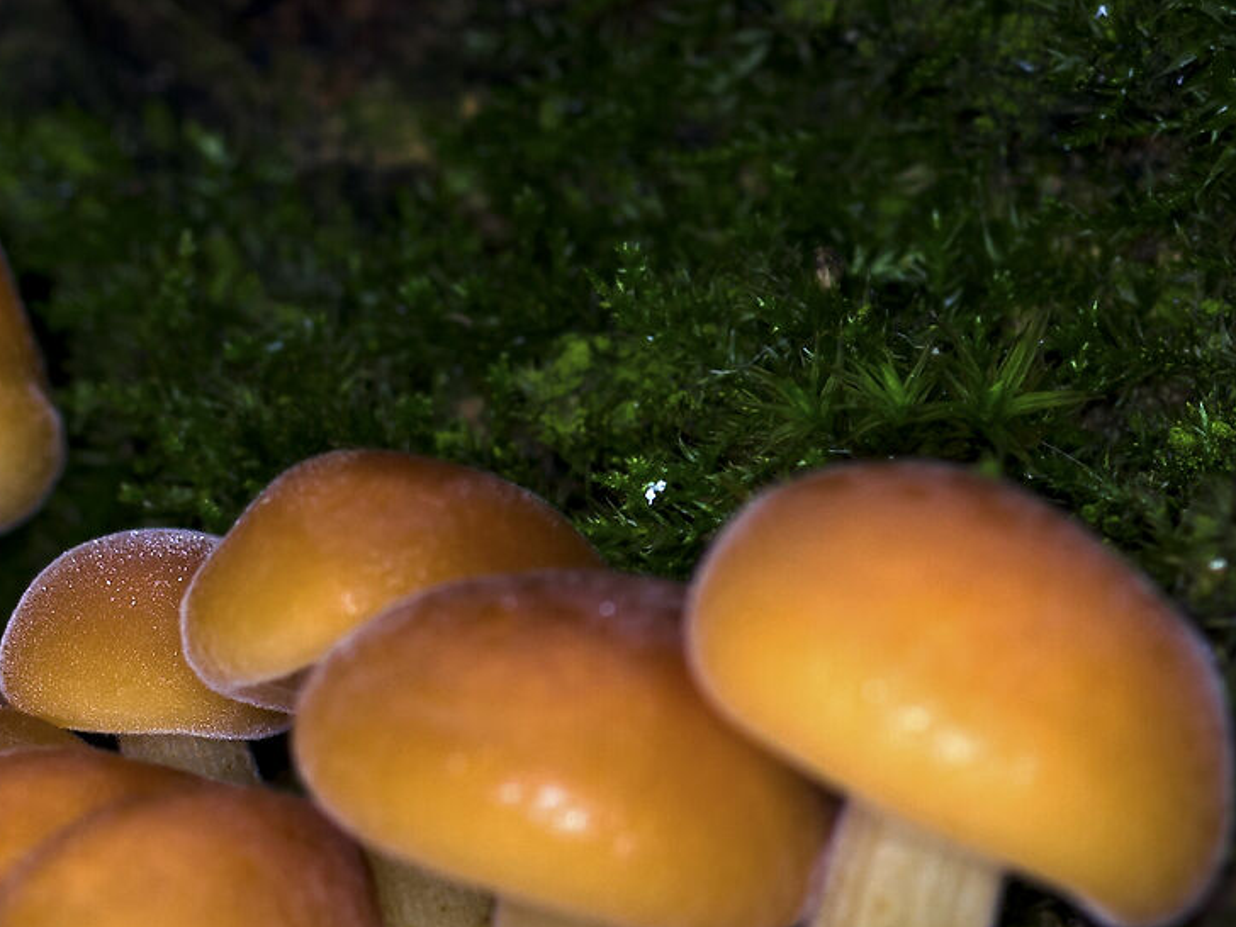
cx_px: -284
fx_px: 17802
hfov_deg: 4.0
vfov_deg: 3.0
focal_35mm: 499
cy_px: 504
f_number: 11
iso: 100
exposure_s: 1/20
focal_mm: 105
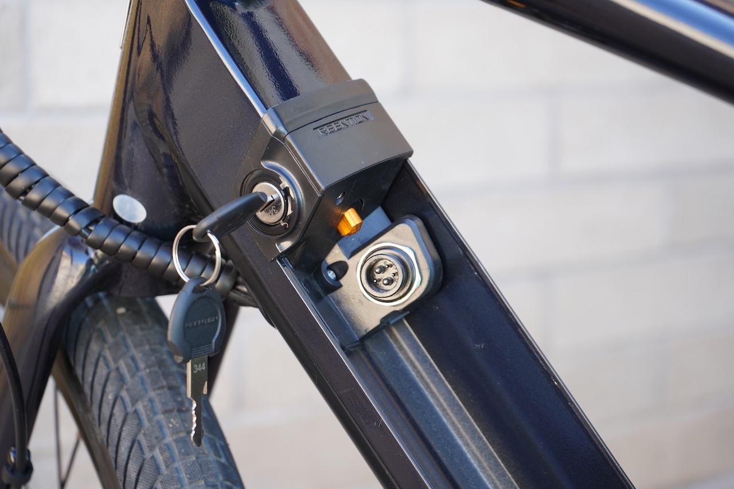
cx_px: 367
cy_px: 244
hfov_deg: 32.9
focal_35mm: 61
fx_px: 1243
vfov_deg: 22.3
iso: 640
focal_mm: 61
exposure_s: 1/160
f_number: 5.6
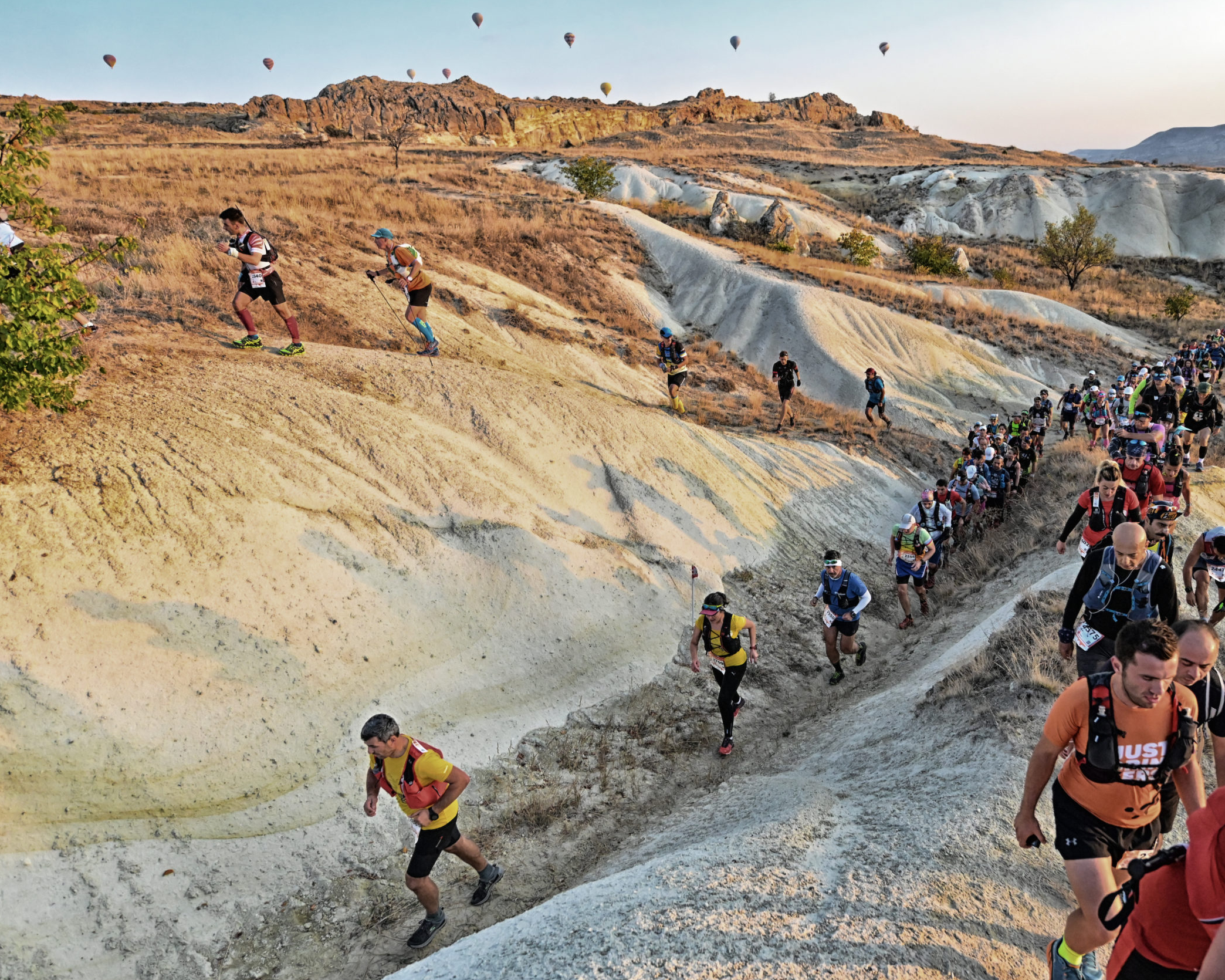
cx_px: 732
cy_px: 493
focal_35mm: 23
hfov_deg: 71.9
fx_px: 834
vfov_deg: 60.9
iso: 6400
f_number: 3.5
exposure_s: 1/8000
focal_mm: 20
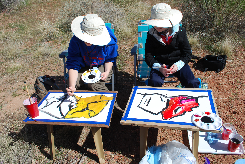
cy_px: 82
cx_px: 122
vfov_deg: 48.1
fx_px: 184
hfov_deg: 67.3
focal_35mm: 27
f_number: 8
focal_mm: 18
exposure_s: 1/250
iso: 100
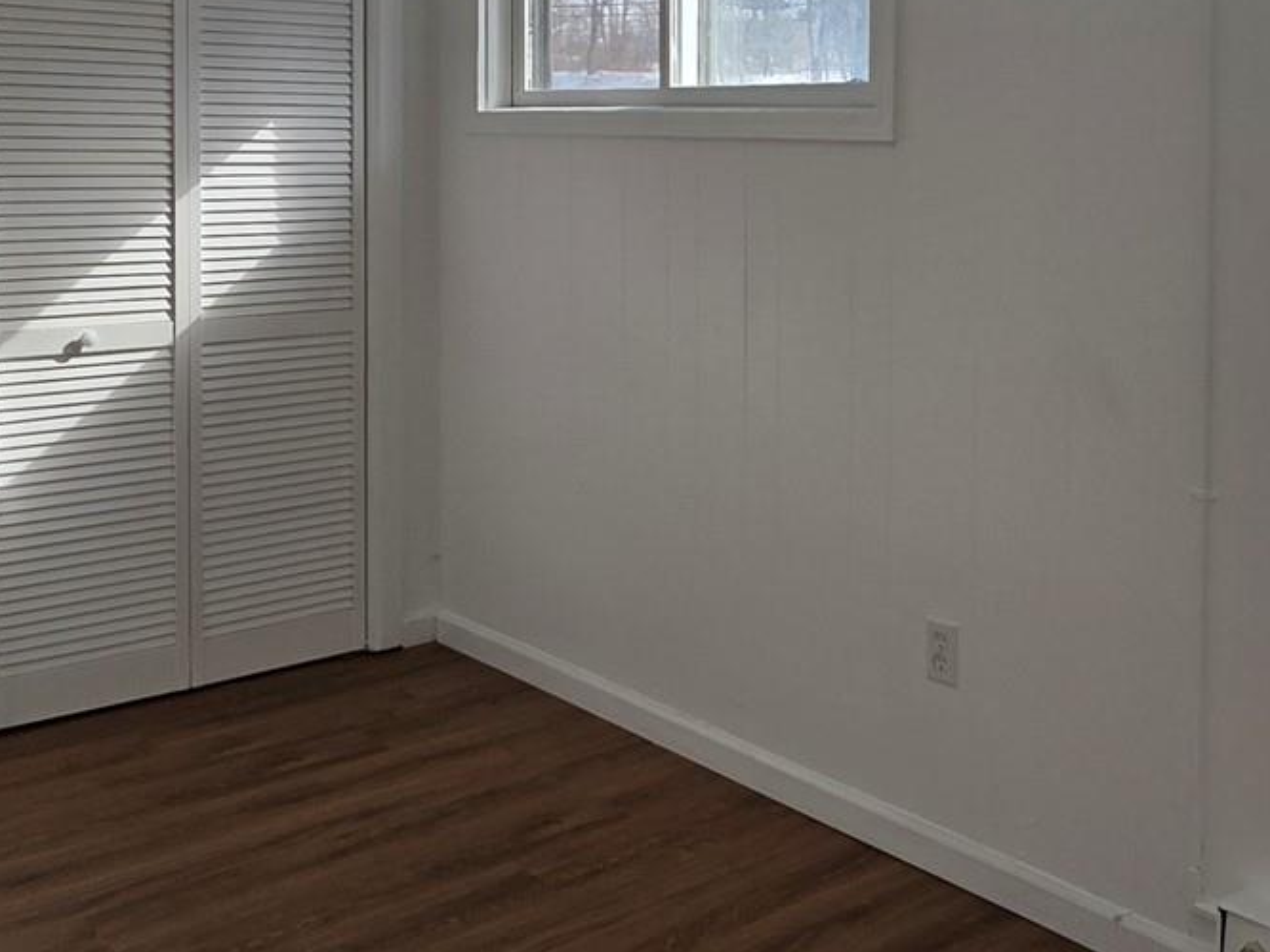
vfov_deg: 35.0
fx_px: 1467
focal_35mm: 40
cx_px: 755
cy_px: 219
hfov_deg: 46.6
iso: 40
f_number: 1.9
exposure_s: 1/868
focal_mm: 2.2
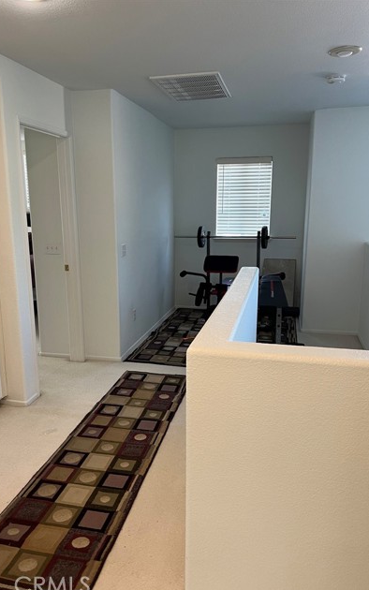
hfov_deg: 44.5
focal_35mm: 28
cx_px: 166
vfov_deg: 66.5
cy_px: 299
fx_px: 450
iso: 125
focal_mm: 5.7
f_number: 1.5
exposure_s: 1/98
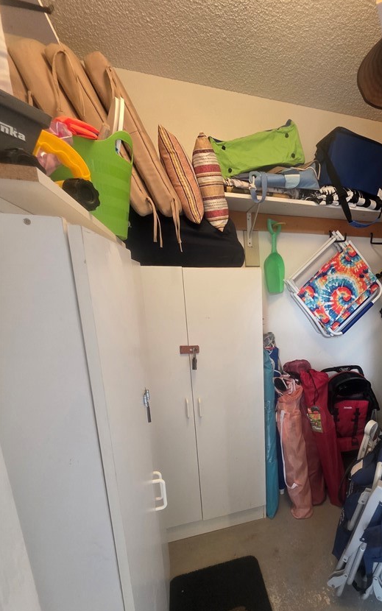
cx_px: 281
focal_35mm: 17
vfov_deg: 93.5
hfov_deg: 64.4
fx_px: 283
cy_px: 356
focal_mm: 2.2
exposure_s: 1/60
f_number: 1.9
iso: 320
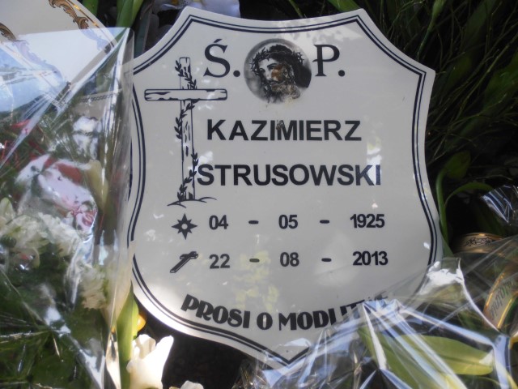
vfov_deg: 13.3
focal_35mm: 111
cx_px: 259
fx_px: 1661
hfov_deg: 17.7
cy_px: 194
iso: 100
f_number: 5.5
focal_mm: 19.64
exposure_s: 1/80
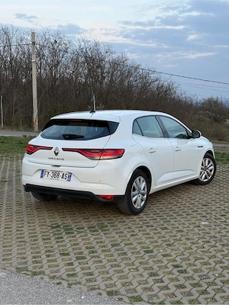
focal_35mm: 48
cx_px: 114
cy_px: 152
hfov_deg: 30.3
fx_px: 423
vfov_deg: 39.7
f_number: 1.78
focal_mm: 6.76
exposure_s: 1/227
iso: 64
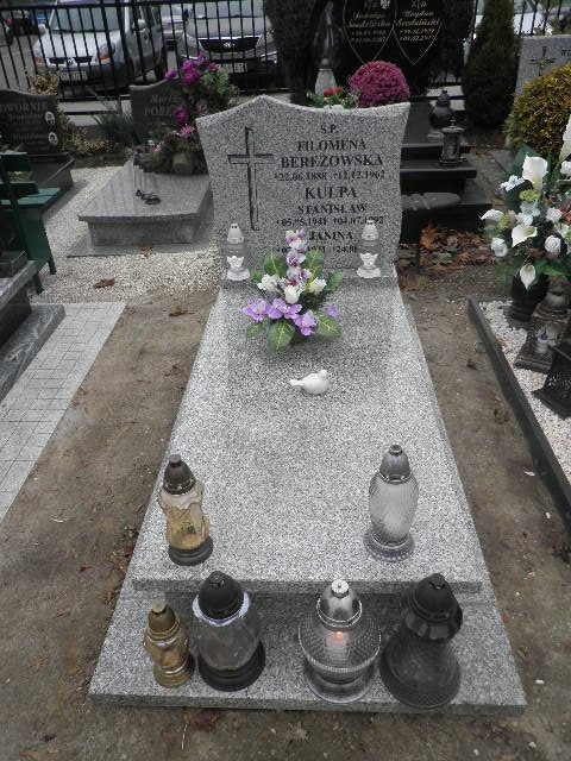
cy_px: 380
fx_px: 594
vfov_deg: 65.3
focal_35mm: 27
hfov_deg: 51.4
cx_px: 286
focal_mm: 5
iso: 64
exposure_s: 1/100
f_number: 3.5
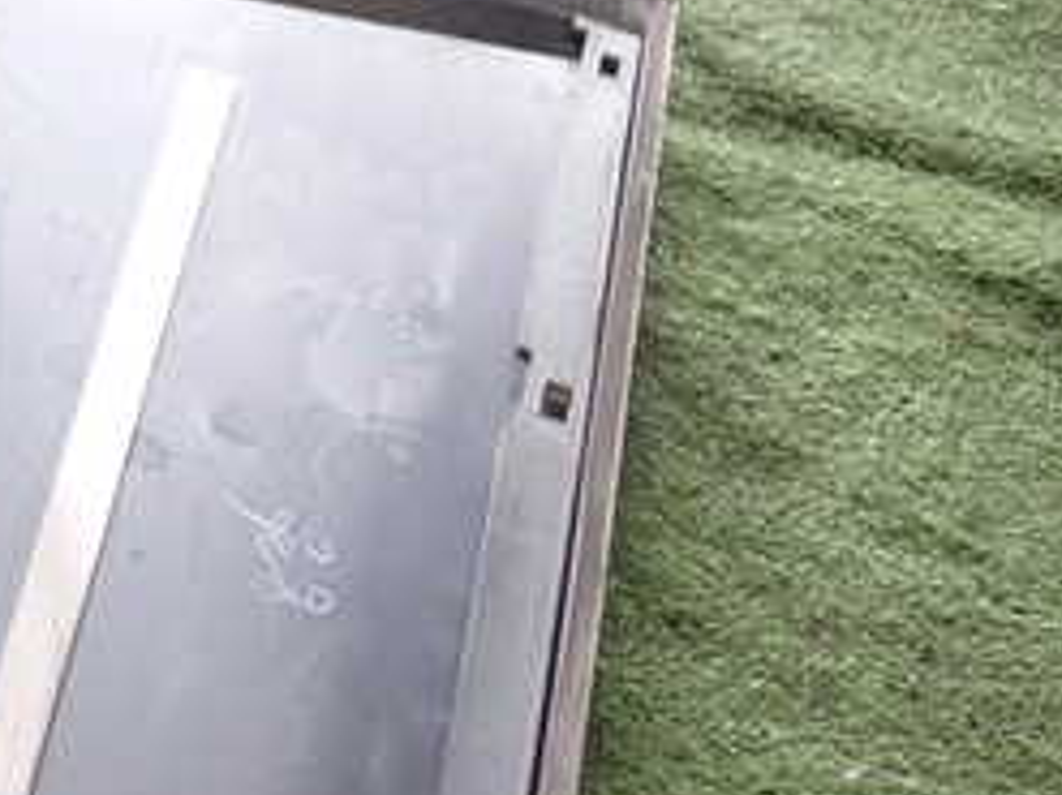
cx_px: -146
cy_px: 142
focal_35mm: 73
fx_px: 2239
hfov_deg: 24.6
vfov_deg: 19.9
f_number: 2.3
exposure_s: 1/60
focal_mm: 5.4
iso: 160
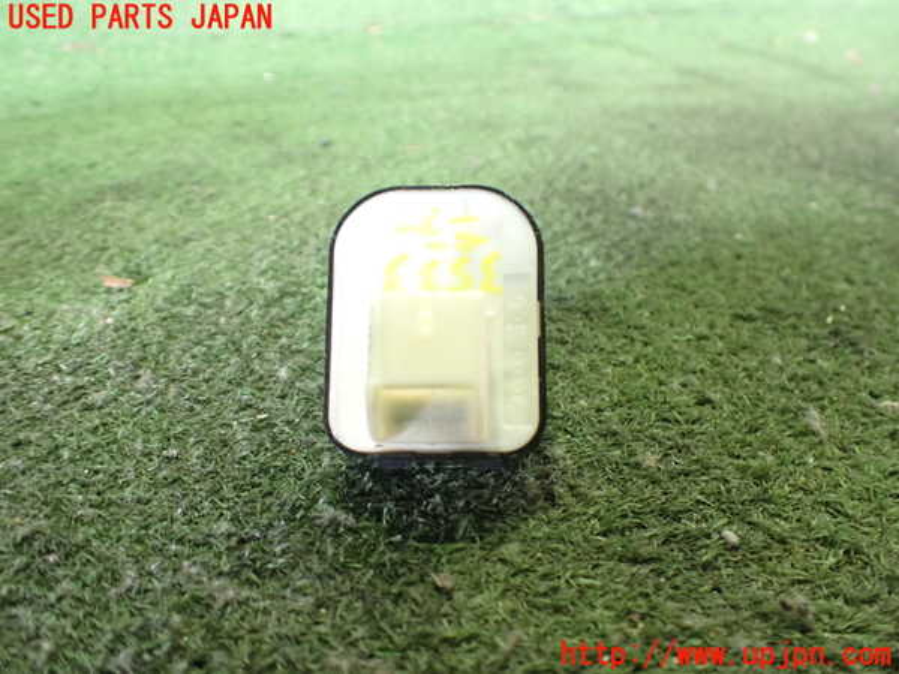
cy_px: 337
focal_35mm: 30
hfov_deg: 60.0
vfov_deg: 46.8
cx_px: 450
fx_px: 779
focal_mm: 5.4
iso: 800
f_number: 2.3
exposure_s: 1/40
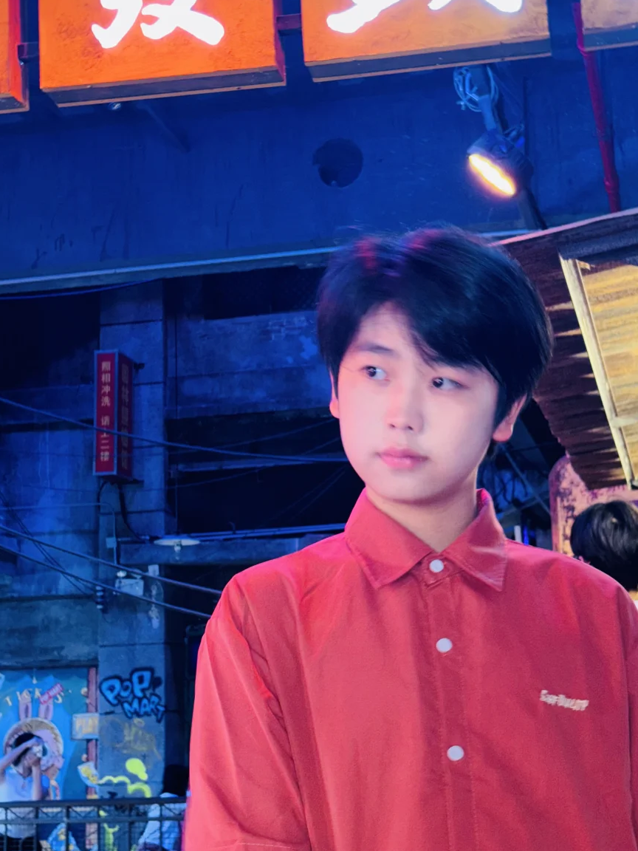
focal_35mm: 65
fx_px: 1597
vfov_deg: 29.8
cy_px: 393
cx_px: 354
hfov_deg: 22.6
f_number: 1.6
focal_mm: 5.96
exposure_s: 1/8
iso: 32
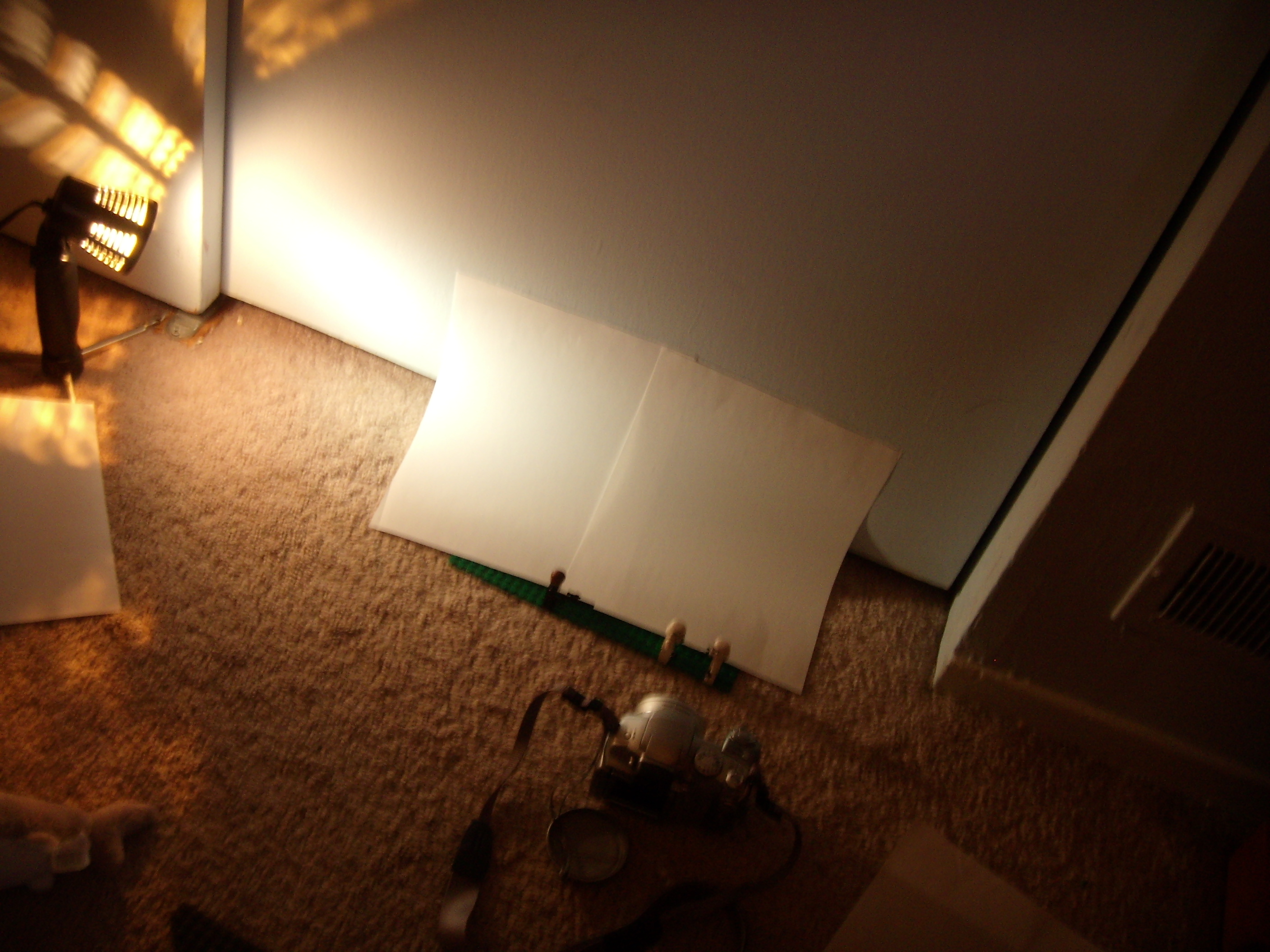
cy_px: 476
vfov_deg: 37.7
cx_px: 635
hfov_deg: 49.0
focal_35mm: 38
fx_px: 1394
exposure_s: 1/13.5
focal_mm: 6.4
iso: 100
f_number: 3.5
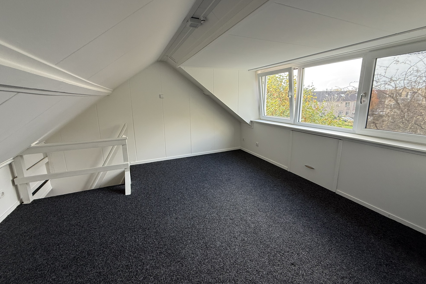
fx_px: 177
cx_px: 211
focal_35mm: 15
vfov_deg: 77.2
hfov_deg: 100.4
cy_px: 134
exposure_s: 1/99
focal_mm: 2.22
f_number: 2.2
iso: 125
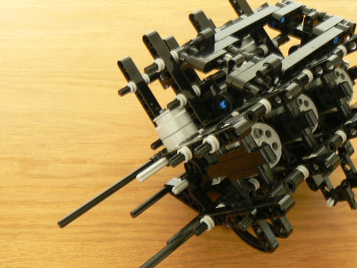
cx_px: 201
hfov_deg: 42.9
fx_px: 454
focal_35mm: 44
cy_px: 129
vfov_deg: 32.9
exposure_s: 3.2
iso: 100
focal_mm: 6
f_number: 6.3
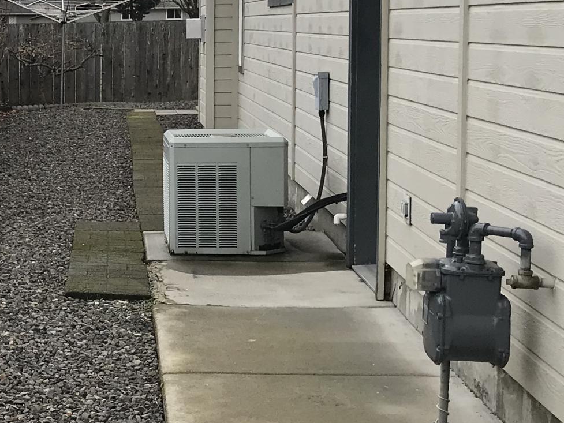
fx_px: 1401
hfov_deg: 21.5
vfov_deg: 17.1
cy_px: 128
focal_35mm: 86
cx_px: -66
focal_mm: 3.99
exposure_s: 1/377
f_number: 1.8
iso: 20
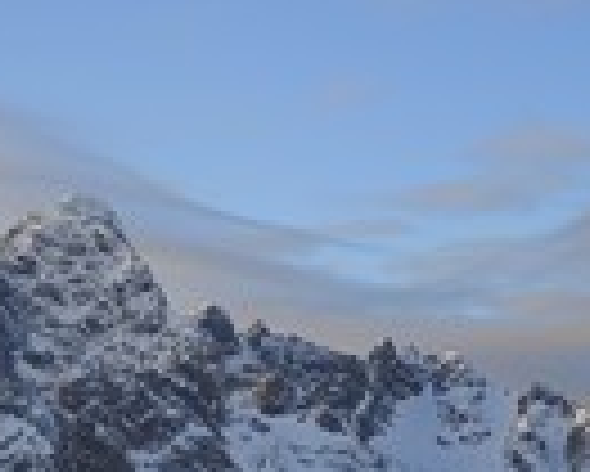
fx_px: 2516
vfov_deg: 10.5
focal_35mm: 144
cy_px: 625
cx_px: 50
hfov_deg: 13.2
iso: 200
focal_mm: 48
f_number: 11
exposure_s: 1/160
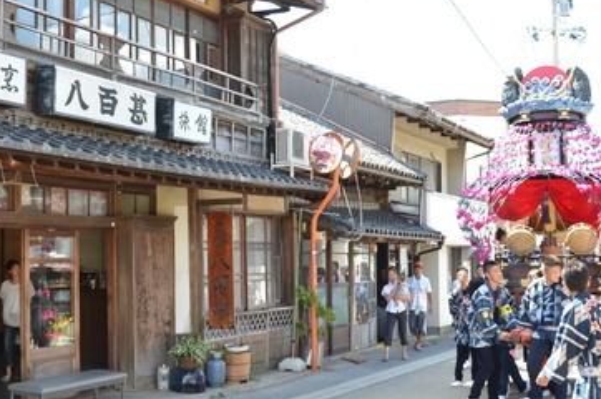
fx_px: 900
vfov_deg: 25.0
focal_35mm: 54
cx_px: 242
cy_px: 223
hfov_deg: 36.8
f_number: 5.6
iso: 200
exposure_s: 1/125
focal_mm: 22
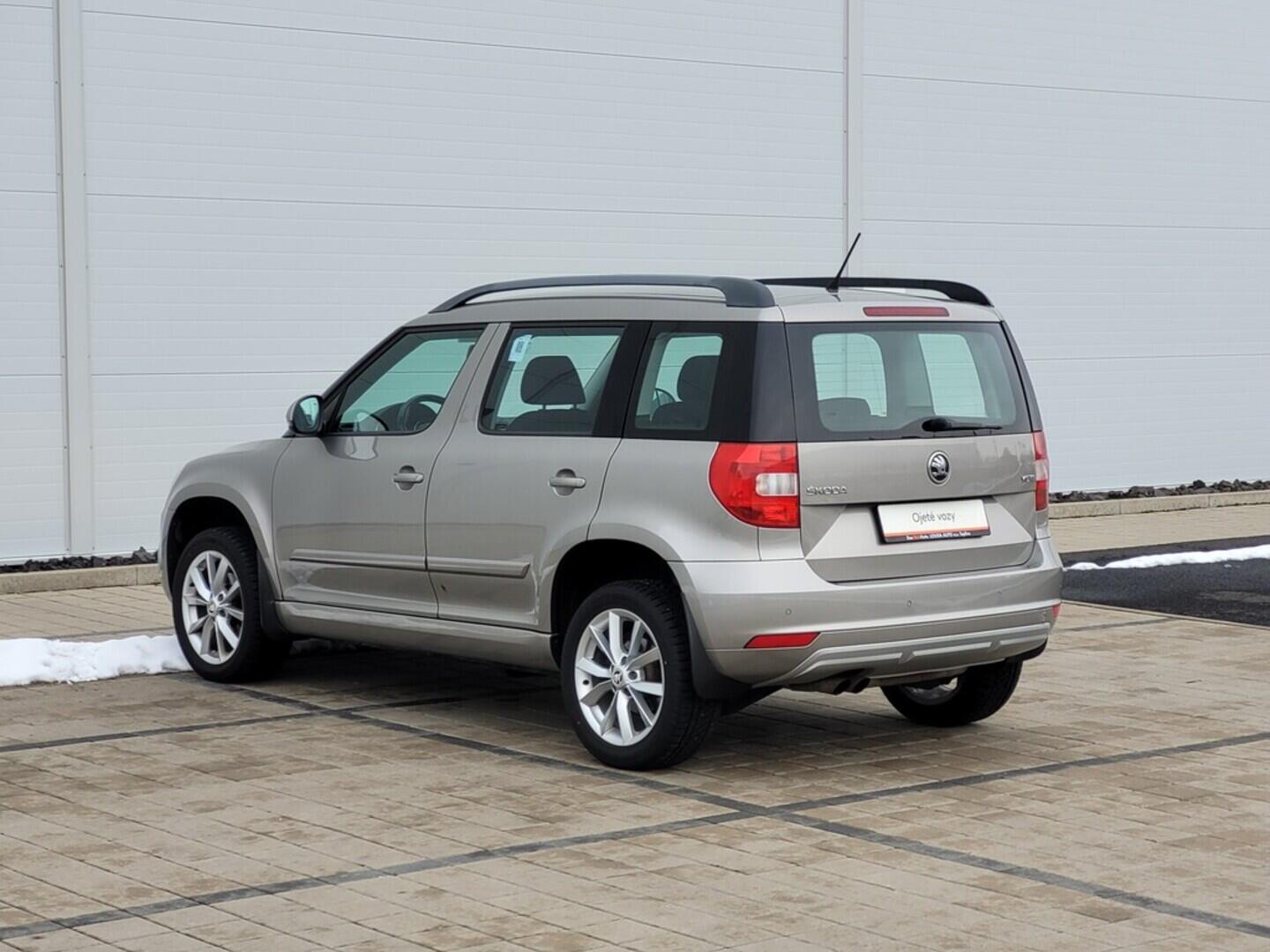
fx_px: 2788
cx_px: 635
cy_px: 476
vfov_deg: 19.4
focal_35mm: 76
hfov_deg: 25.7
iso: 40
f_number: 2.4
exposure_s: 1/60
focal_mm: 7.12
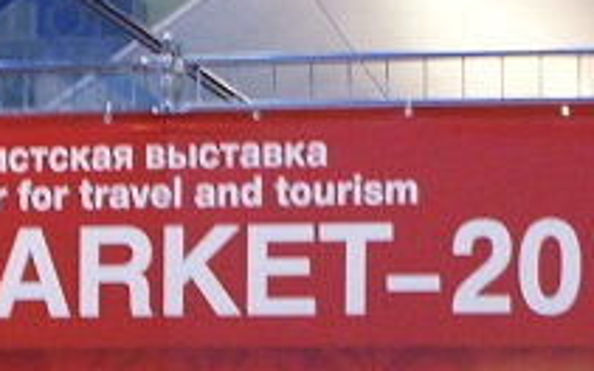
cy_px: 708
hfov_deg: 9.7
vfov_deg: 6.1
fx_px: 3384
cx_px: -304
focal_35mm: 209
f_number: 5
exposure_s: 1/13
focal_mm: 30
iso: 400
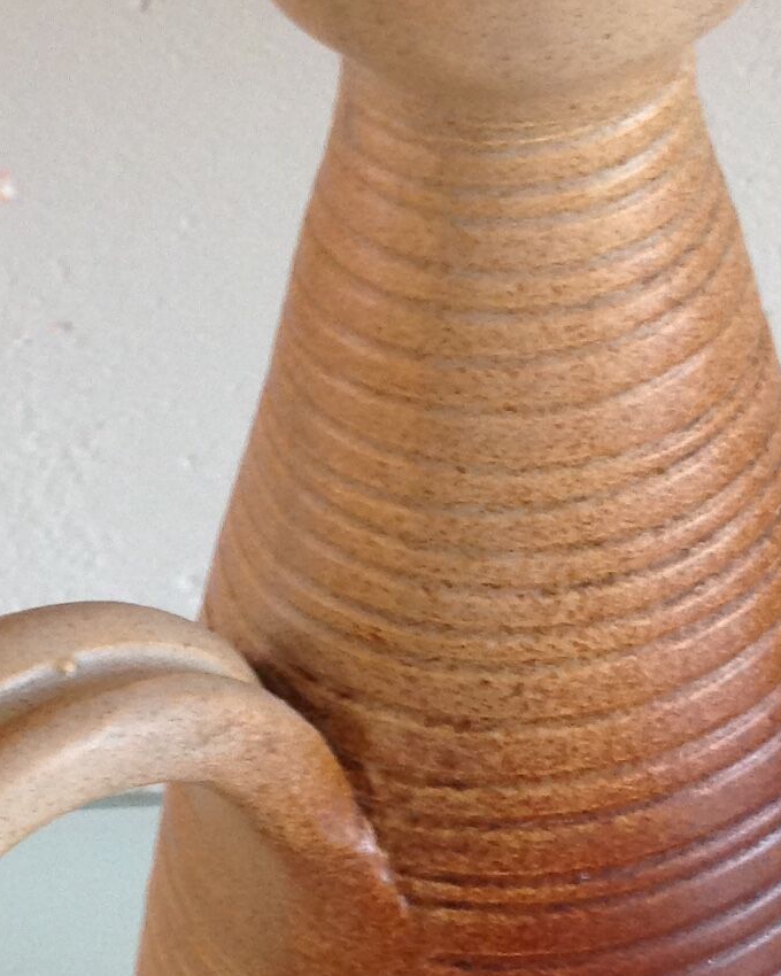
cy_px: 733
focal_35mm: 104
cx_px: 451
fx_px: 3005
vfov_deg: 18.3
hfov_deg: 14.8
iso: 125
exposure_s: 1/15
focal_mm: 4.28
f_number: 2.4
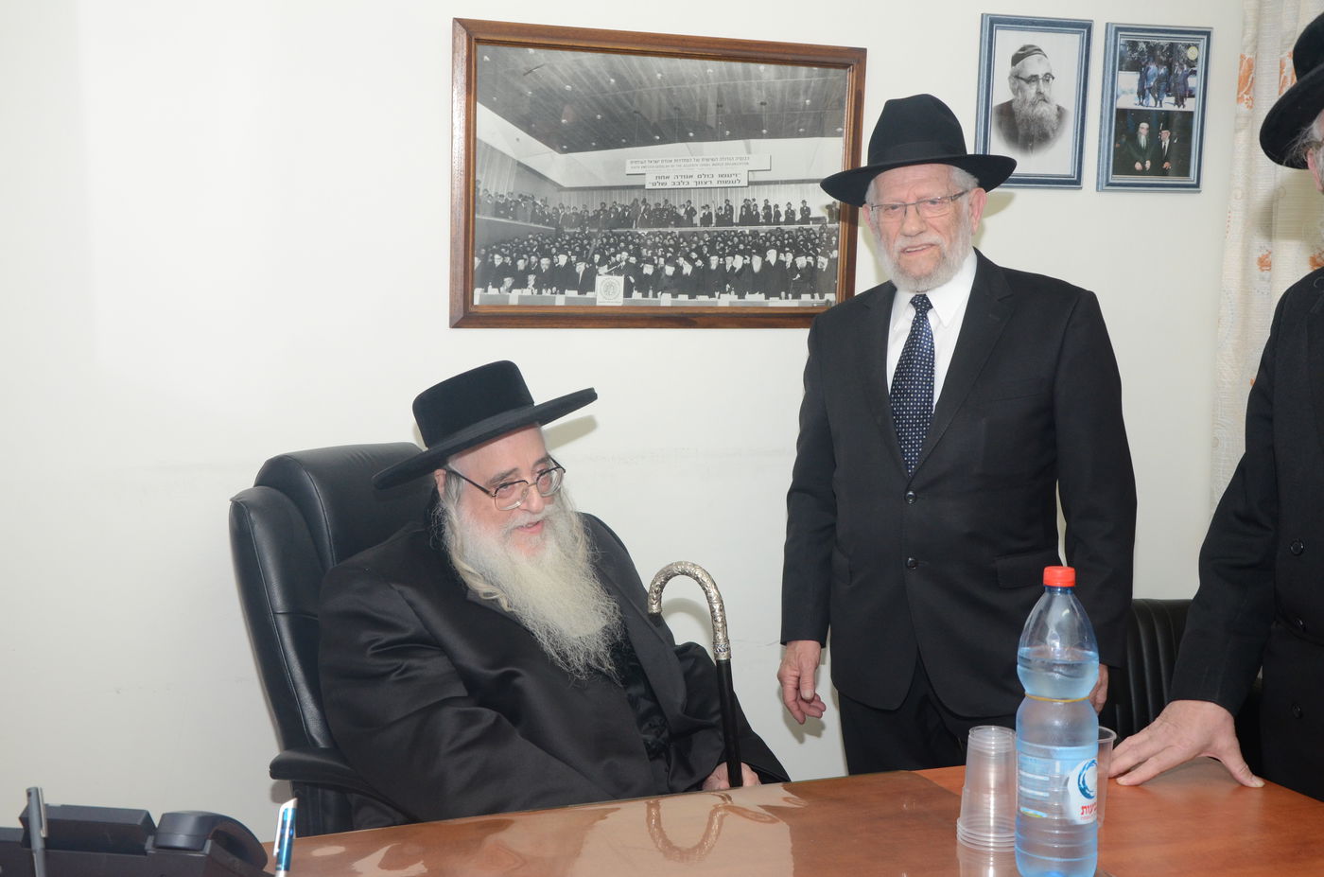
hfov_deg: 43.7
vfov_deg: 29.7
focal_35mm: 45
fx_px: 1651
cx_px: 662
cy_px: 438
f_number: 7.1
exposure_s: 1/160
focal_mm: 30
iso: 1250
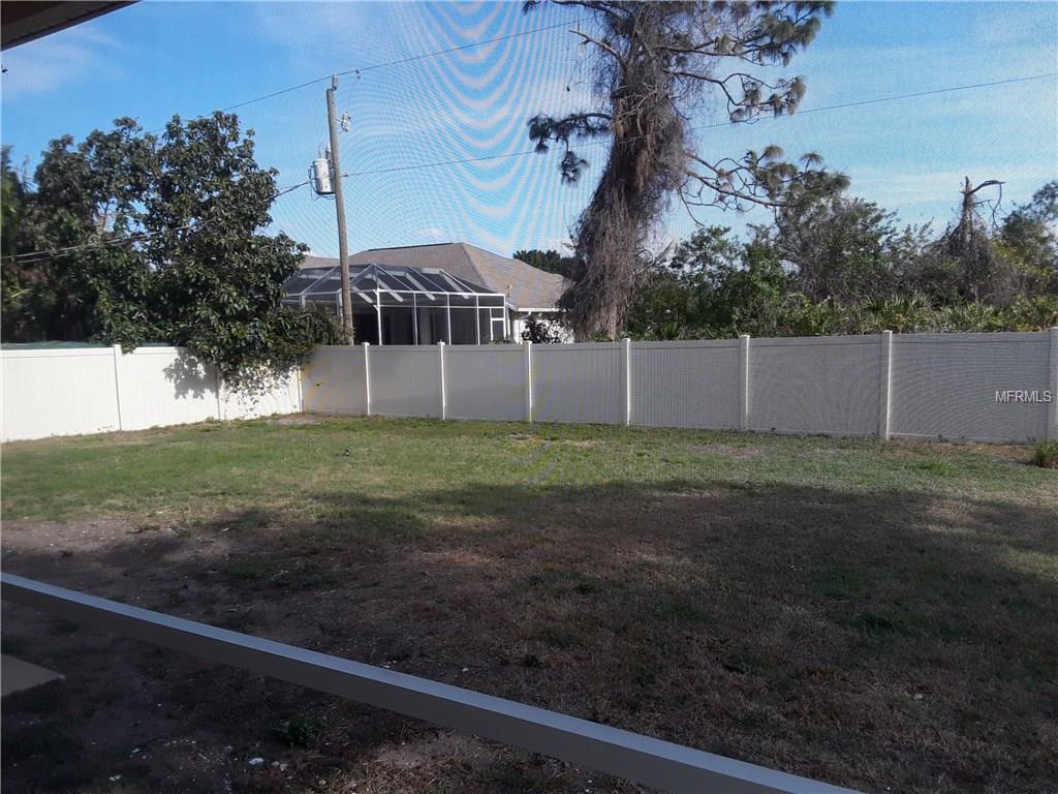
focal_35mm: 28
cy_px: 397
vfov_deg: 49.7
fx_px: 856
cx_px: 529
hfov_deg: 63.4
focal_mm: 2.9
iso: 40
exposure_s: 1/654
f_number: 1.9
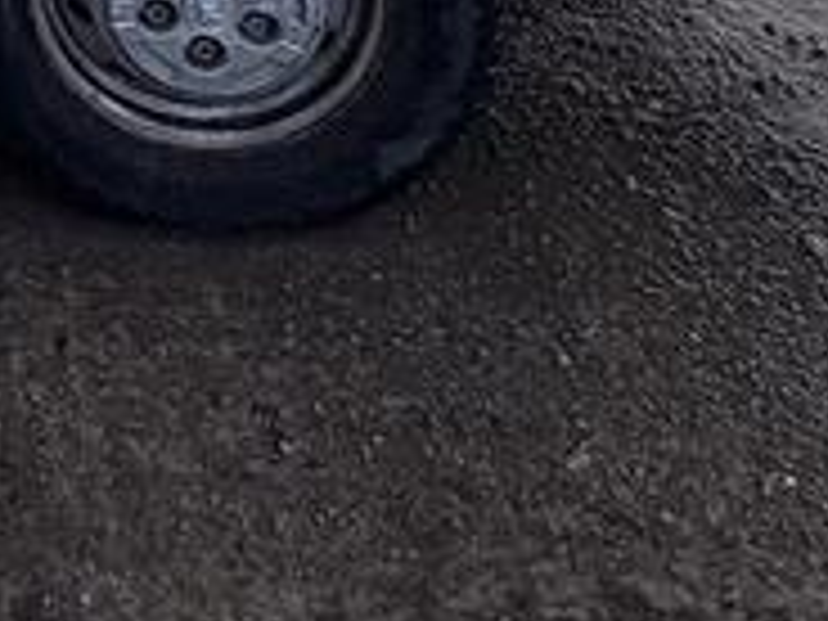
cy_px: -724
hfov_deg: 22.4
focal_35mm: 68
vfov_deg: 15.6
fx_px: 1627
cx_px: -477
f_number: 2.2
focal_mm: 2.22
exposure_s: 1/307
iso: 40
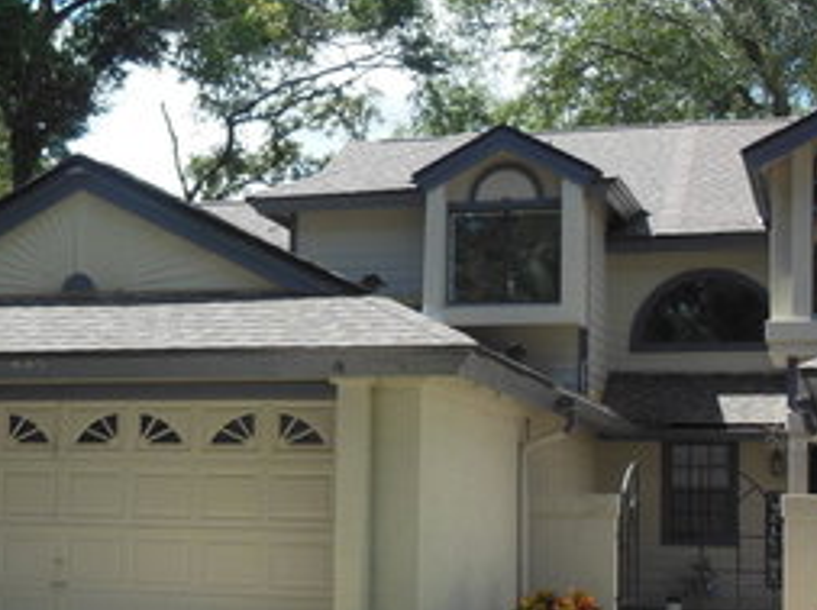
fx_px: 1791
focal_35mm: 76
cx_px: 157
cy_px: 442
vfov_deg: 19.2
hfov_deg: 25.2
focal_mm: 8
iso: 125
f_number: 4.4
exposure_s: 1/400
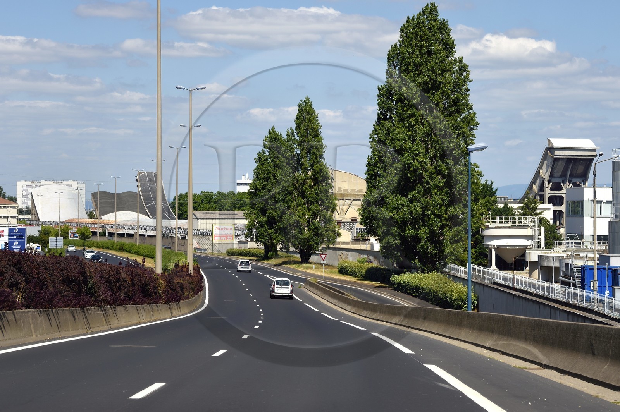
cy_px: 206
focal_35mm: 100
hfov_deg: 20.4
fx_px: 1721
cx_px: 310
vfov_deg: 13.7
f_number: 7.1
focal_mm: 100
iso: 200
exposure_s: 1/640
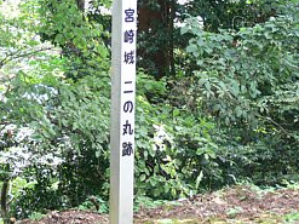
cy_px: 74
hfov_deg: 15.4
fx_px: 1105
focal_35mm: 128
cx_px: 149
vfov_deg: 11.6
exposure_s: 1/30
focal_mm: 16.8
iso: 100
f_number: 3.2
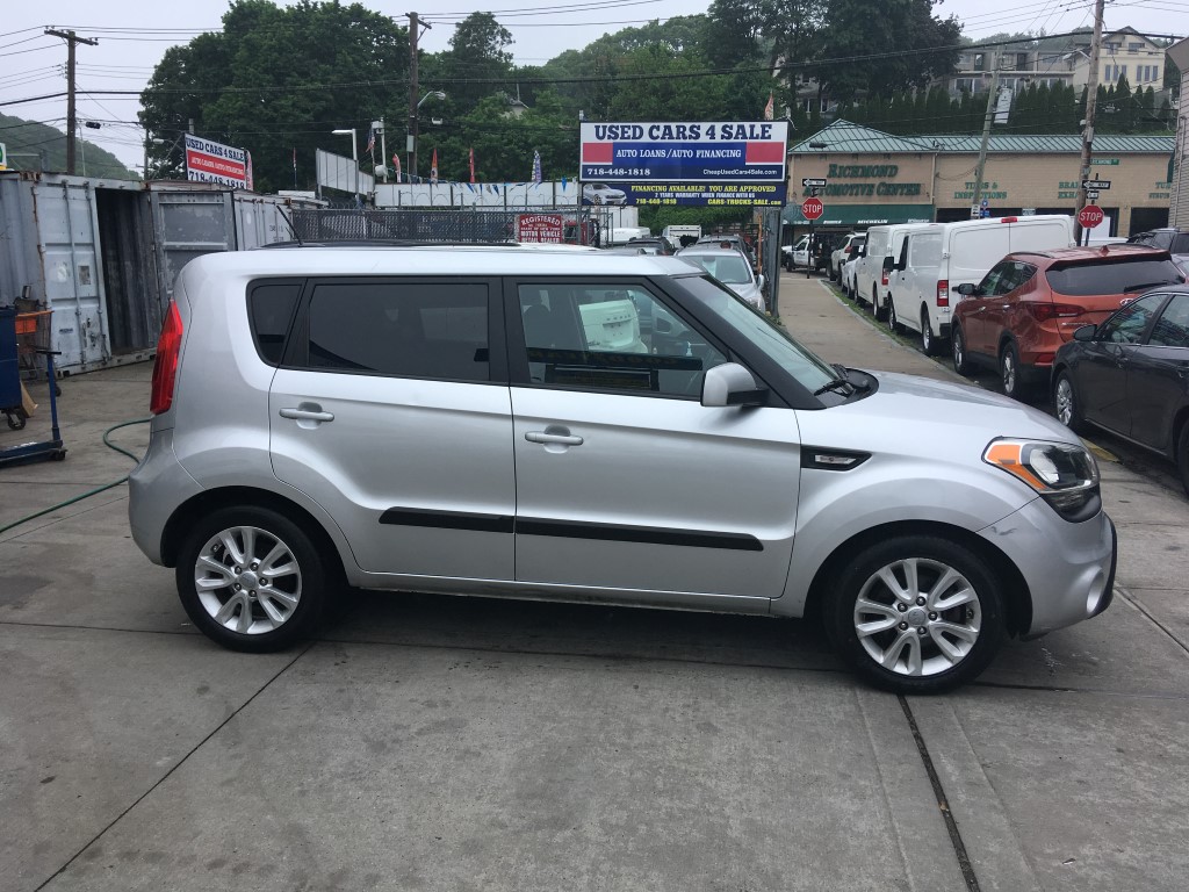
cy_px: 446
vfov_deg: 48.2
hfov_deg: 61.7
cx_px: 594
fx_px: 996
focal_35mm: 29
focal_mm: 4.15
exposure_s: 1/1399
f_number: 2.2
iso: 25
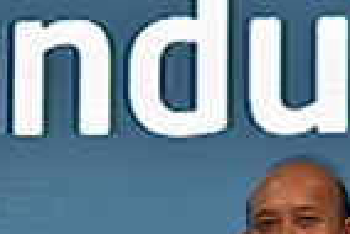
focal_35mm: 386
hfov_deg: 5.3
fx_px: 3757
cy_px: 292
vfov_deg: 3.6
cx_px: 54
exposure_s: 1/125
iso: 3200
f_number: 5.6
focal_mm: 110
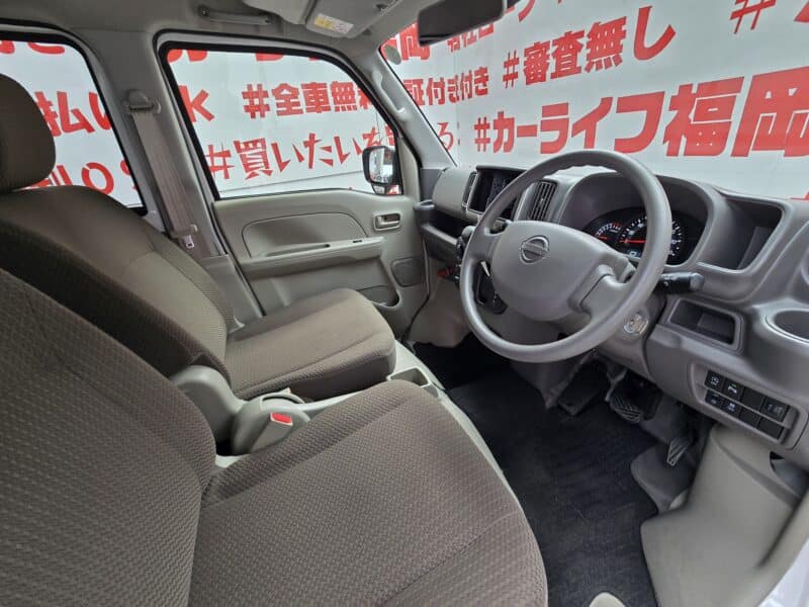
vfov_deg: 89.9
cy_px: 304
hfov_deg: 106.2
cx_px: 404
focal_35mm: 13
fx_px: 304
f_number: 2.2
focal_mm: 2.2
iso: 80
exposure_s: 1/100
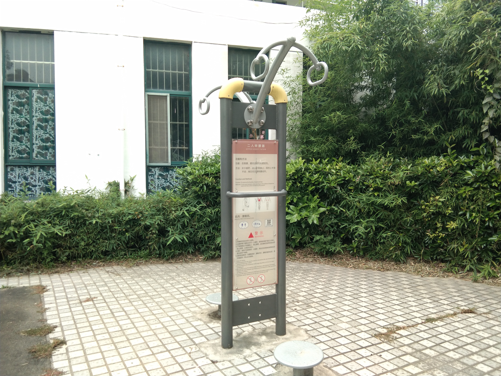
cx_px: 250
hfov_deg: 58.4
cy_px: 188
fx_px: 449
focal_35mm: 31
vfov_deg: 45.4
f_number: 2.2
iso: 125
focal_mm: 3.69
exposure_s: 1/50
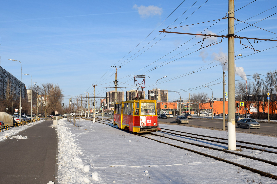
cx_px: 138
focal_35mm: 39
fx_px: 300
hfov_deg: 49.6
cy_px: 92
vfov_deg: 34.1
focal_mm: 26
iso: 200
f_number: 9
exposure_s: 1/640
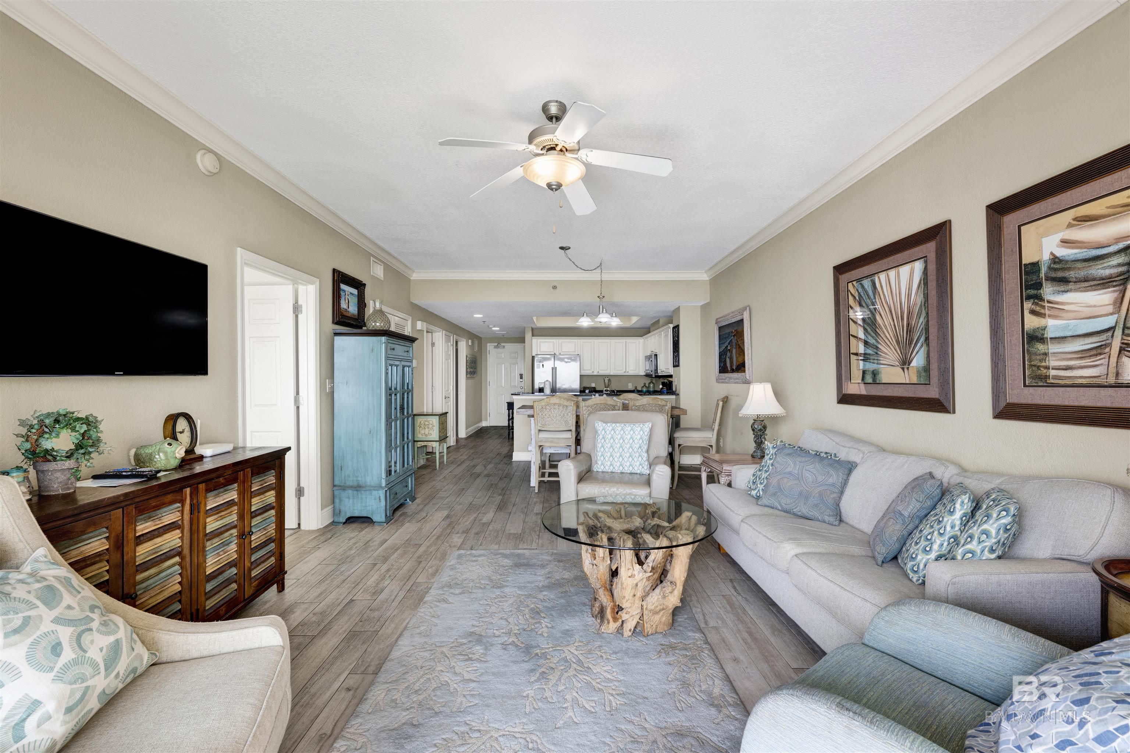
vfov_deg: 77.3
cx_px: 565
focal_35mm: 15
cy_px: 376
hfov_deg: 100.4
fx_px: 471
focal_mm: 15
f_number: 11
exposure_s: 1/10
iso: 400
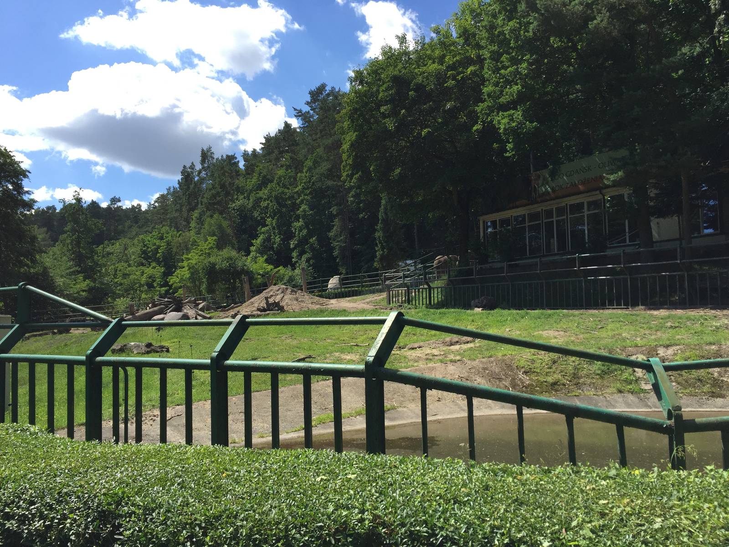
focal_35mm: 29
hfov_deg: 61.7
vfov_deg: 48.2
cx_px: 364
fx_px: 611
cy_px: 274
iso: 32
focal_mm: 4.15
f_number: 2.2
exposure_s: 1/1319
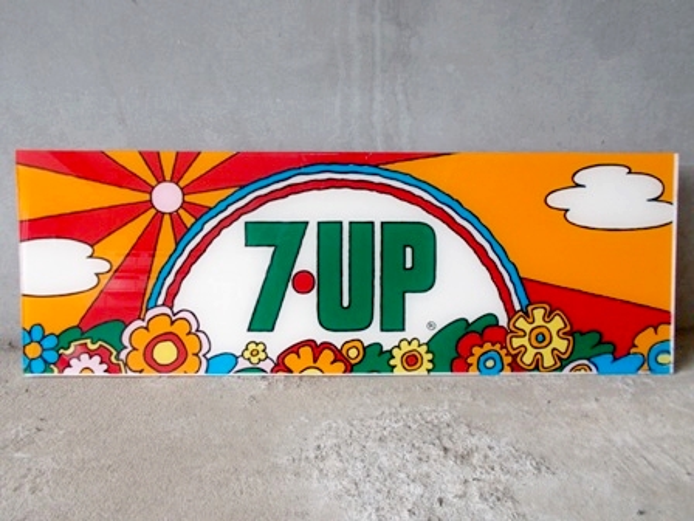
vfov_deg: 46.8
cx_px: 347
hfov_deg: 60.0
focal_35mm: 30
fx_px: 601
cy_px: 260
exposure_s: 1/25
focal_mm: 5.3
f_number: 3.4
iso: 160
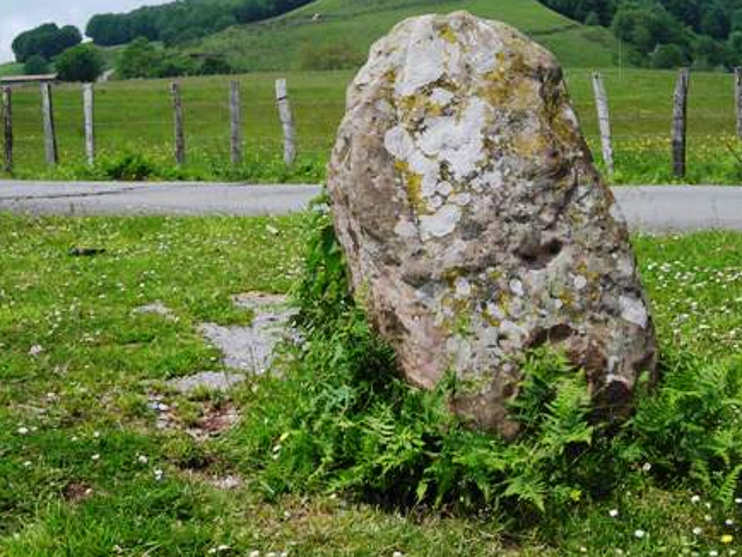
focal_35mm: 56
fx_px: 1201
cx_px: 450
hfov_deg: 34.2
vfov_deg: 26.0
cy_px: 190
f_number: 6.4
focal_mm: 6.3
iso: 50
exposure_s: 1/208
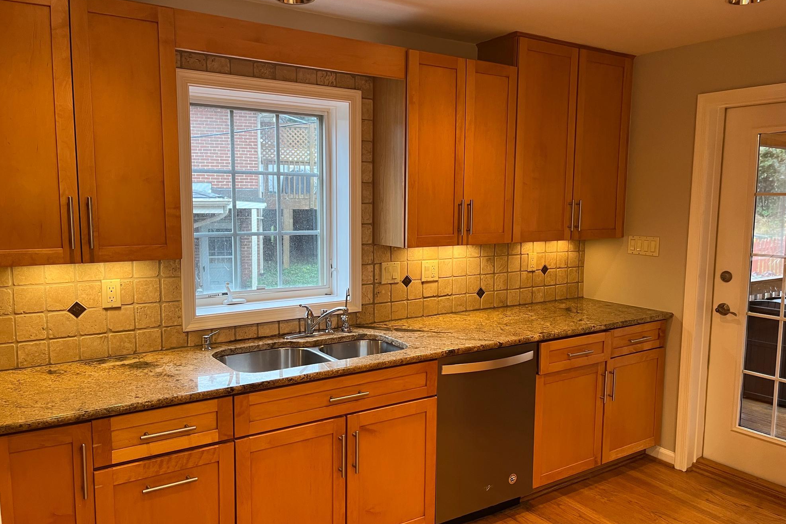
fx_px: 611
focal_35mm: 28
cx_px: 388
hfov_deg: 65.5
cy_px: 268
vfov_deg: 46.4
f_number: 1.6
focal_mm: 5.1
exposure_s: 1/60
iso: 100
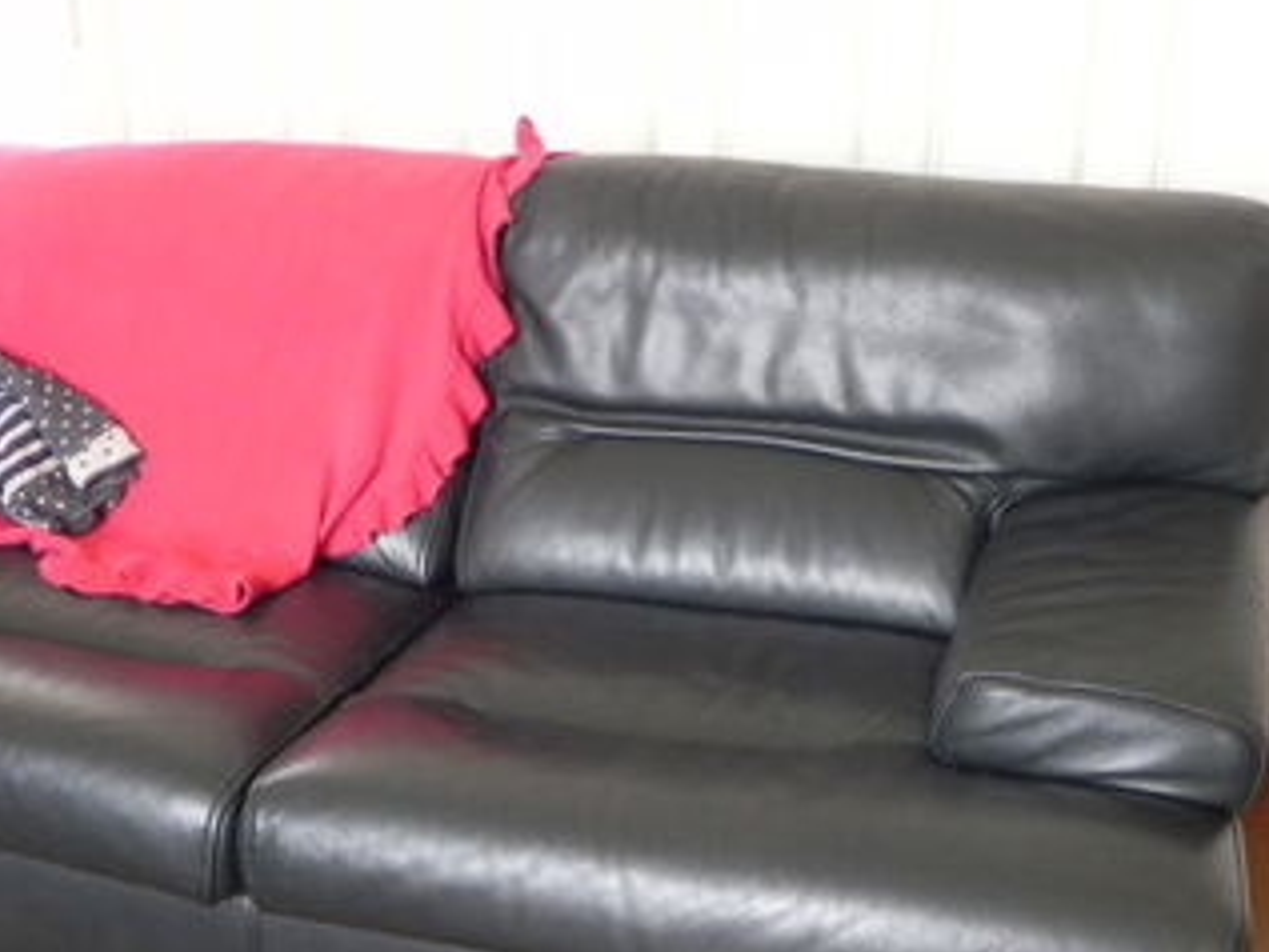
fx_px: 1834
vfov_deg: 28.9
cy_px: 656
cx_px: 508
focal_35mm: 50
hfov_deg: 38.0
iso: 400
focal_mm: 5.9
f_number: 2.8
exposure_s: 1/19.6
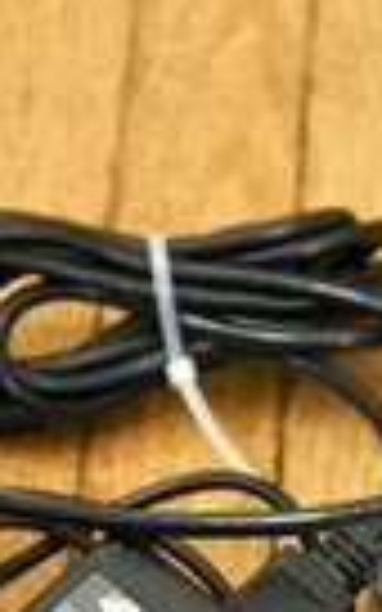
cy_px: 884
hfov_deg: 5.7
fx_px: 3748
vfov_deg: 9.1
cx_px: 697
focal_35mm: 225
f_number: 3.5
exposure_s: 1/60
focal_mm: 50
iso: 1600
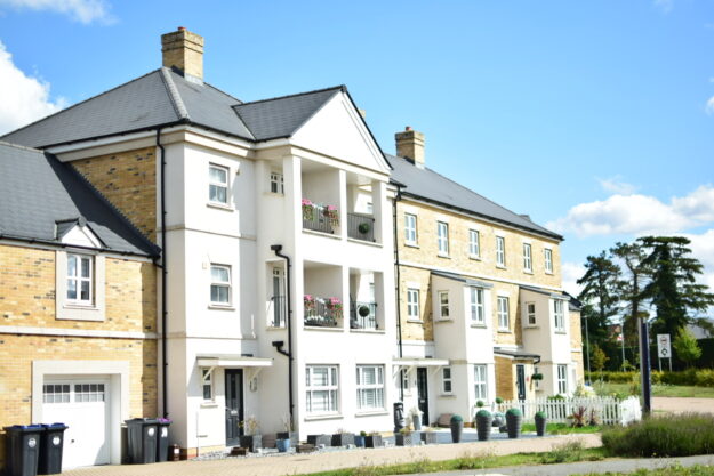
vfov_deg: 25.8
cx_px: 357
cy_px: 238
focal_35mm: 52
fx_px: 1041
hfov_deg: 37.8
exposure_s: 1/4000
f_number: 1.8
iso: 160
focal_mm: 35
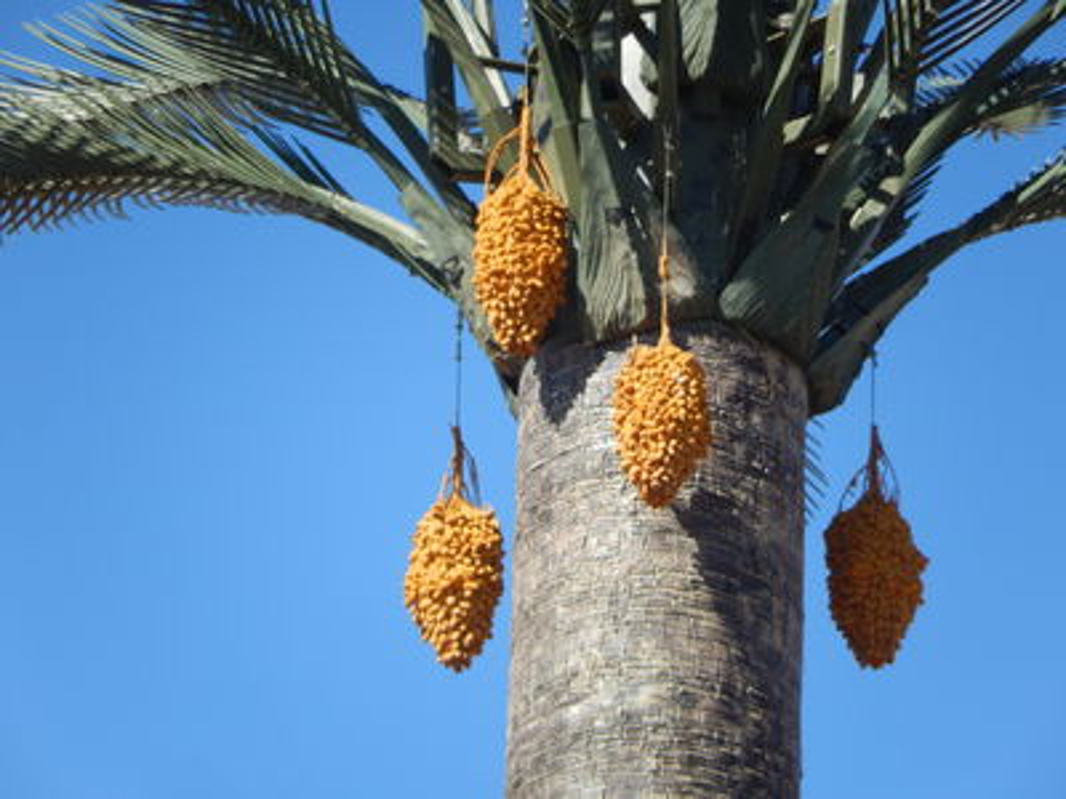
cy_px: 400
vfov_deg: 2.7
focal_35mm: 550
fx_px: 16937
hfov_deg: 3.6
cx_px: 533
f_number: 6.3
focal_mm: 99
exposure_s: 1/250
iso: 125
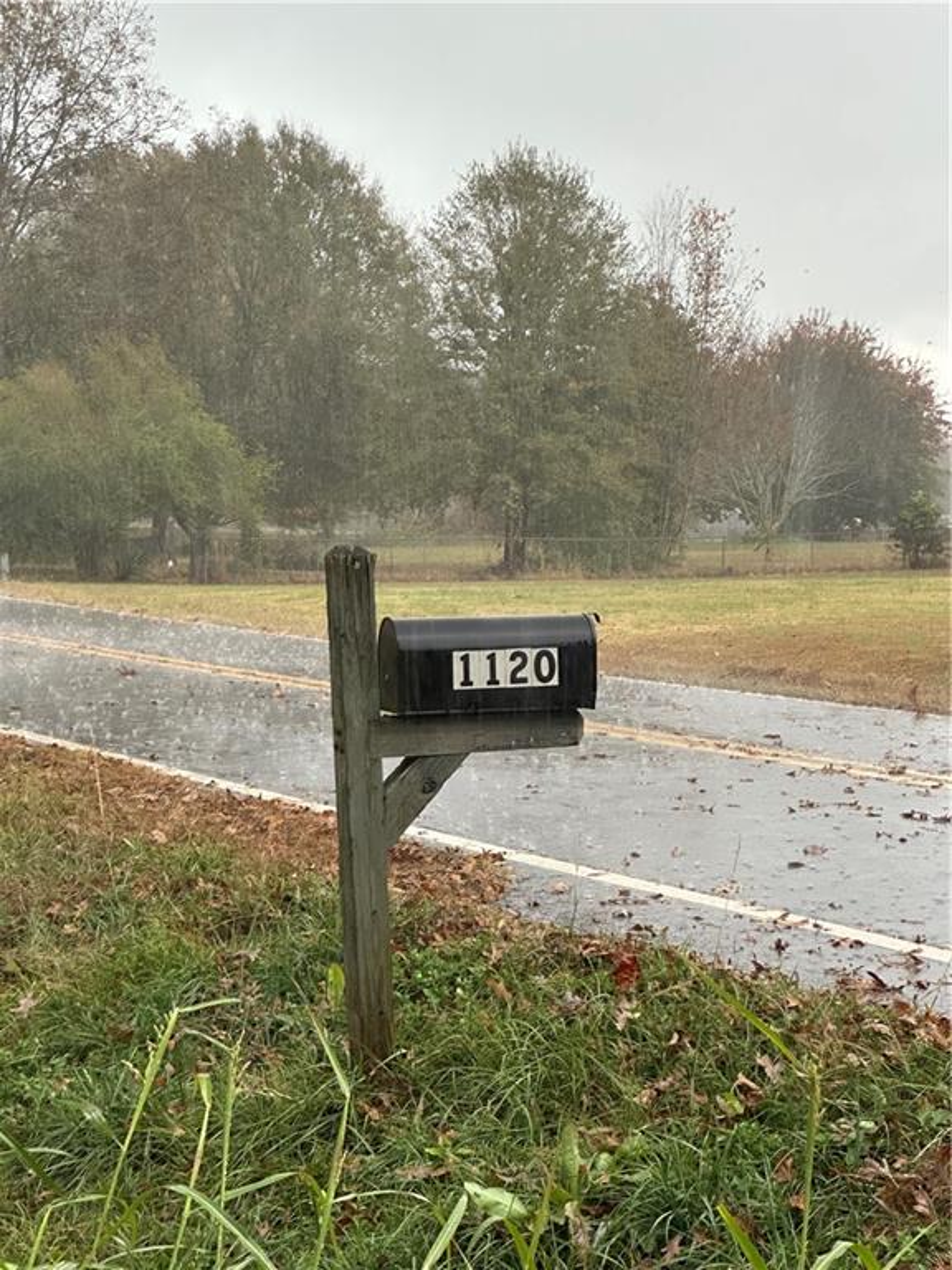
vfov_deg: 25.3
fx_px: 2824
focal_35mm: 77
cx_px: 476
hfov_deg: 19.1
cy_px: 635
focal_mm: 9
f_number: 2.8
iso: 200
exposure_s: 1/99
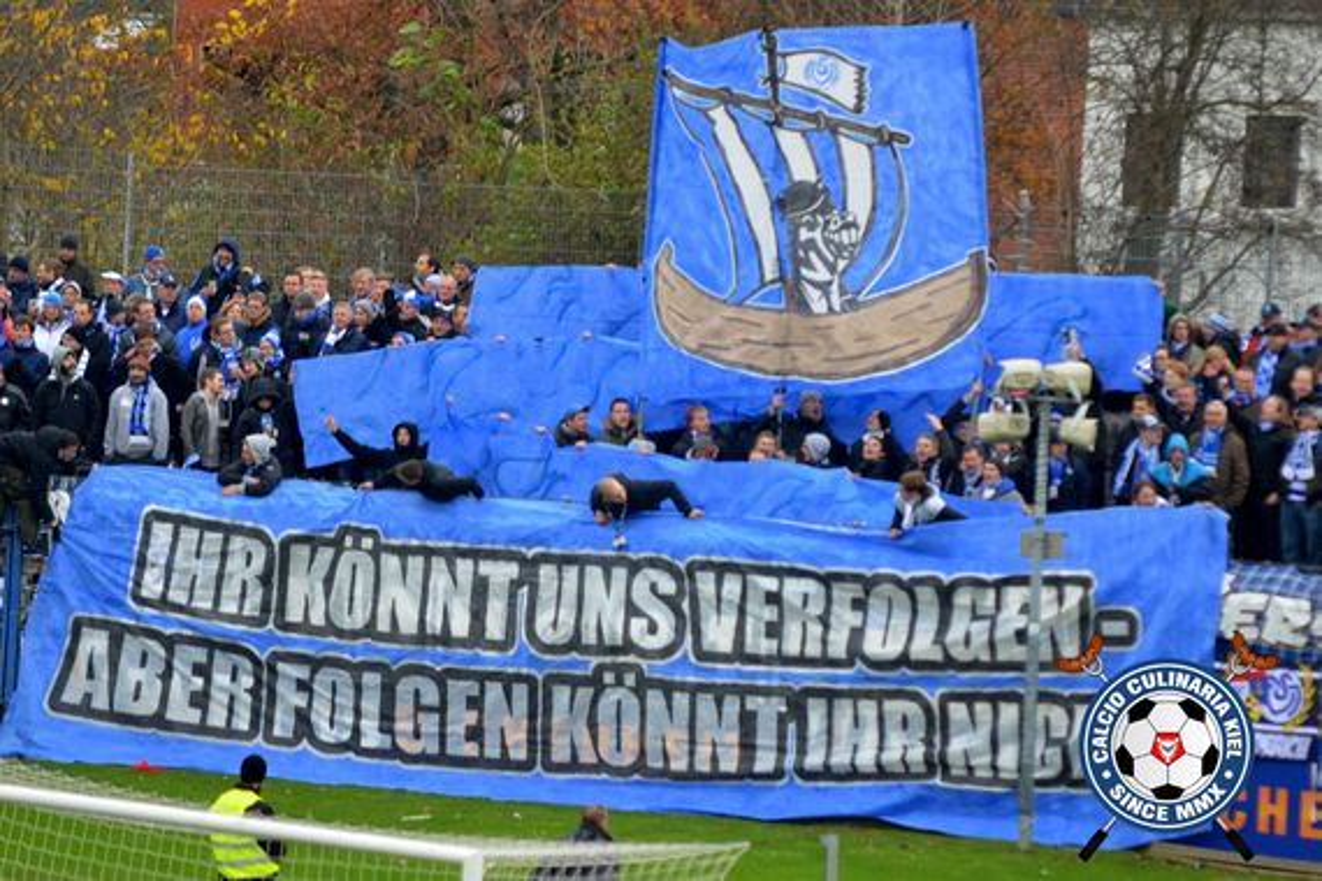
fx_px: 11016
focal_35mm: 300
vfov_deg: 4.6
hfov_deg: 6.9
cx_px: 661
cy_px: 440
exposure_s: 1/640
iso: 800
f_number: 2.8
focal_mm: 200
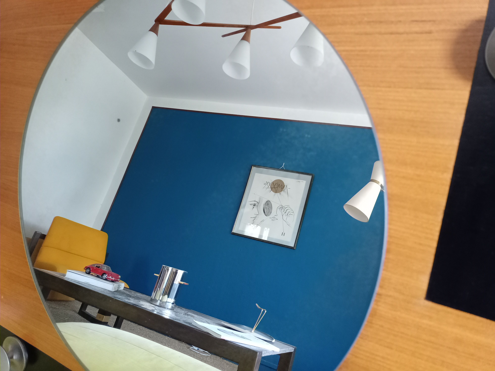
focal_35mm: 28
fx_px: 400
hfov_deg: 63.4
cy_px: 186
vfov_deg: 49.7
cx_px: 248
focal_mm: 3.77
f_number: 1.79
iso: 491
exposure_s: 1/50
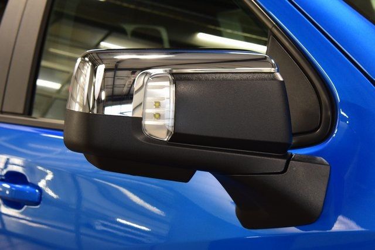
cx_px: 188
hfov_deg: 30.5
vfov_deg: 20.6
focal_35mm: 66
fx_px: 688
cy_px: 125
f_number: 7.1
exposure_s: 1/60
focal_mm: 44
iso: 1600
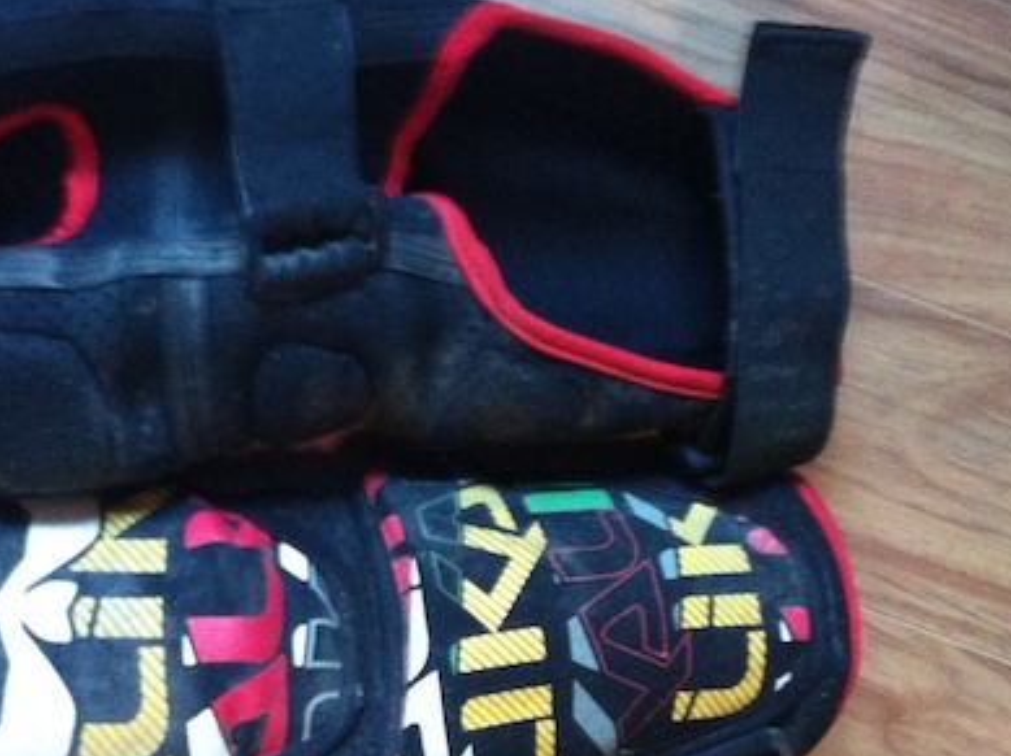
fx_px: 2101
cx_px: 322
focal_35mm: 72
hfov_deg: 26.9
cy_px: 517
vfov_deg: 20.3
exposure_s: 1/15
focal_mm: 3.85
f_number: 2.8
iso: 320
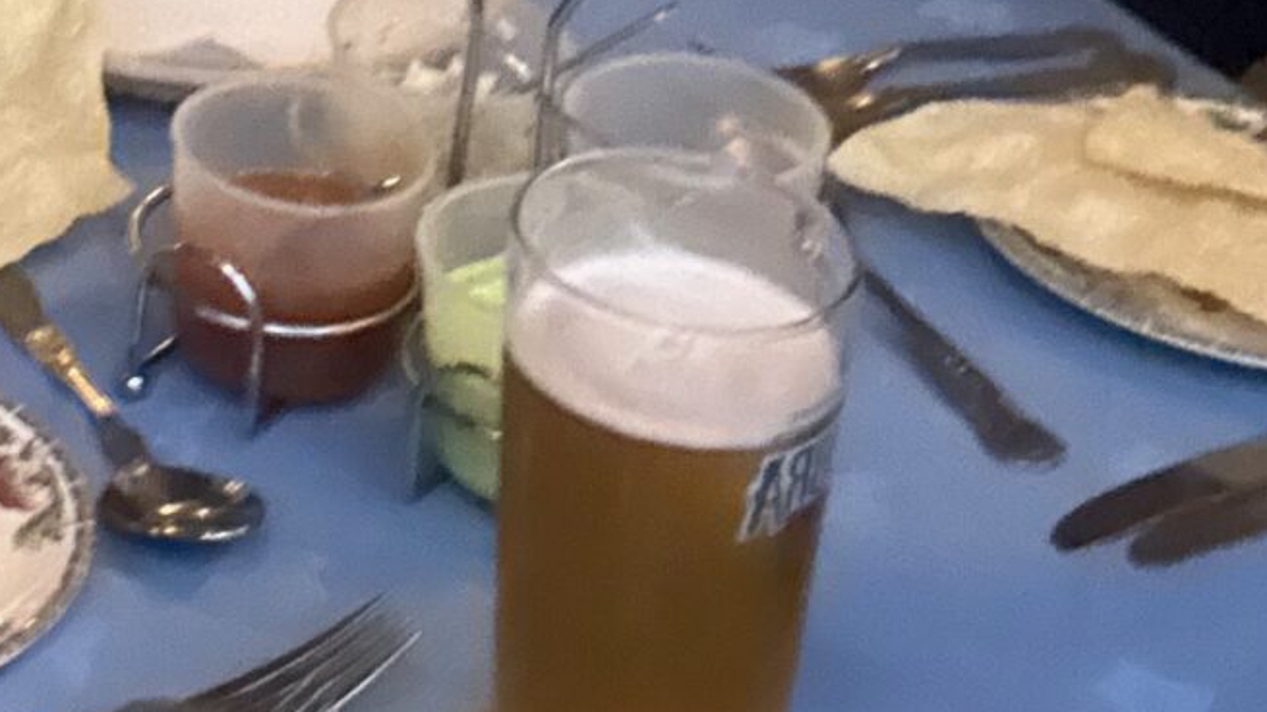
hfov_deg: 21.1
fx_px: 3291
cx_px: 35
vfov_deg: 11.1
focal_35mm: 98
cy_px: -755
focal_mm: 2.69
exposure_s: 1/20
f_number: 1.9
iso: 640
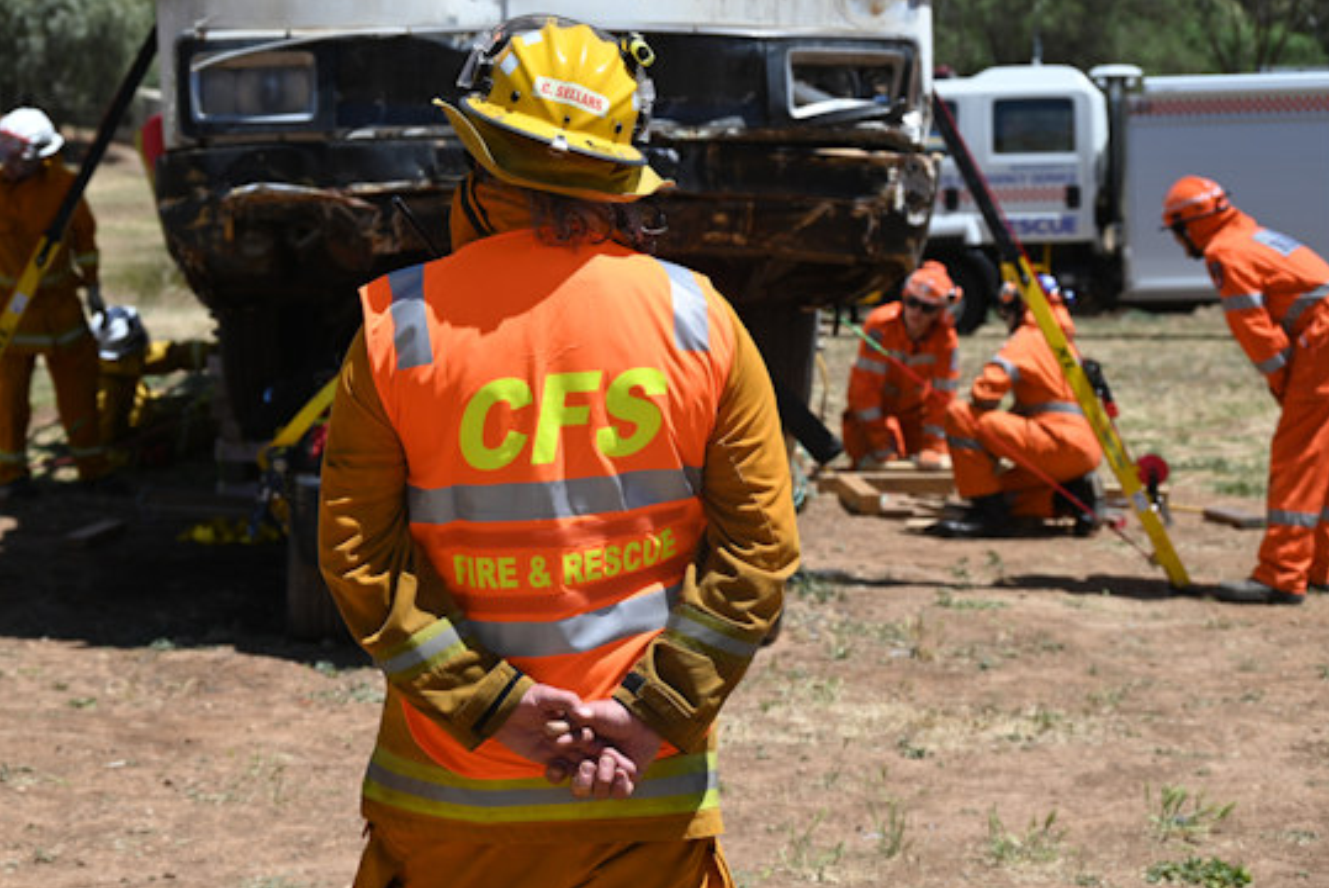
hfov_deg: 25.6
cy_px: 408
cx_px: 599
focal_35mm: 79
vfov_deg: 17.3
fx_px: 2918
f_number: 6
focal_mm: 71
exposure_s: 1/500
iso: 100
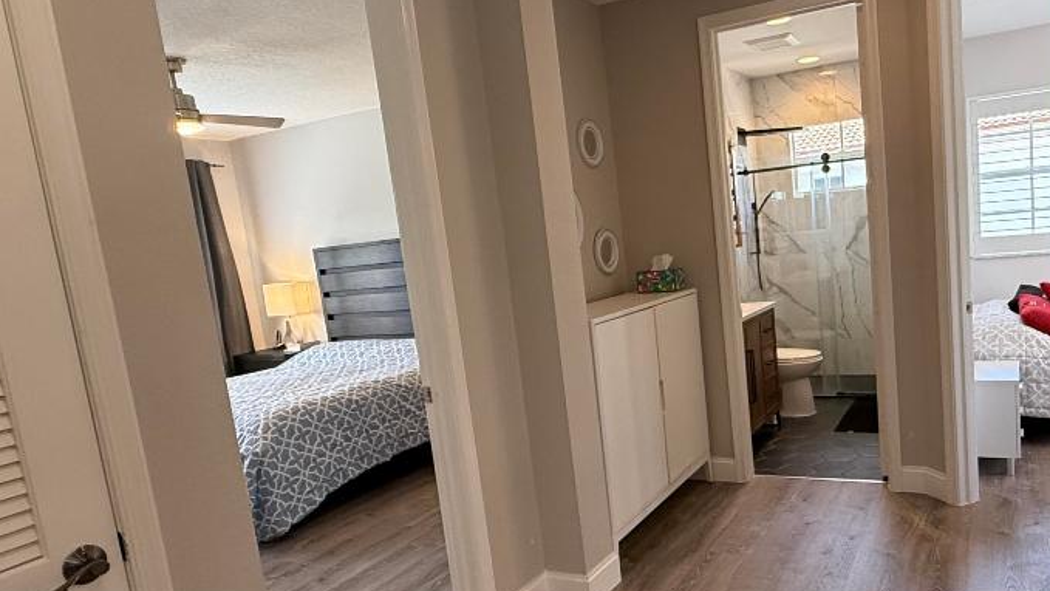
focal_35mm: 23
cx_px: 668
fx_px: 640
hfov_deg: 77.0
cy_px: 340
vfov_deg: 49.3
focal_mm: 2.22
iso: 320
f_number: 2.2
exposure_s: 1/120
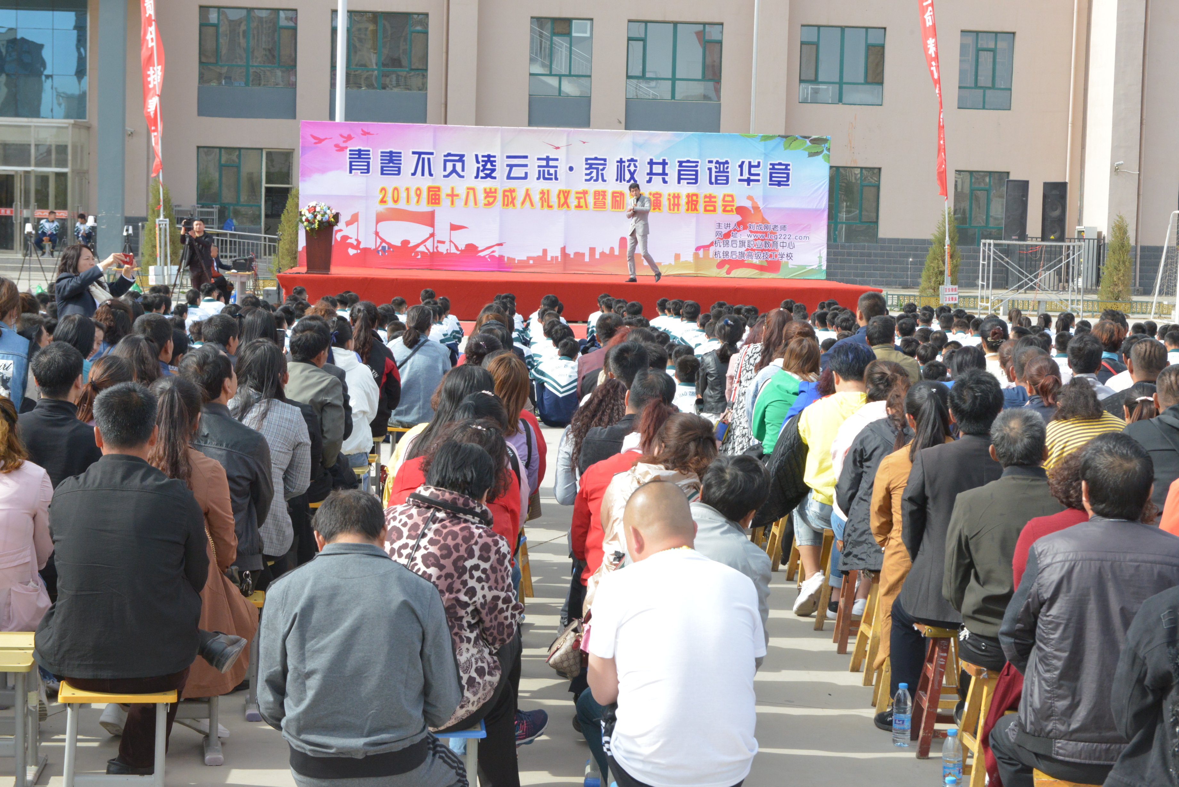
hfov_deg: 28.8
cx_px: 590
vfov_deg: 19.5
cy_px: 394
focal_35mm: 70
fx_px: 2293
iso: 3200
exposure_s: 1/800
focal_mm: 70
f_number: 14
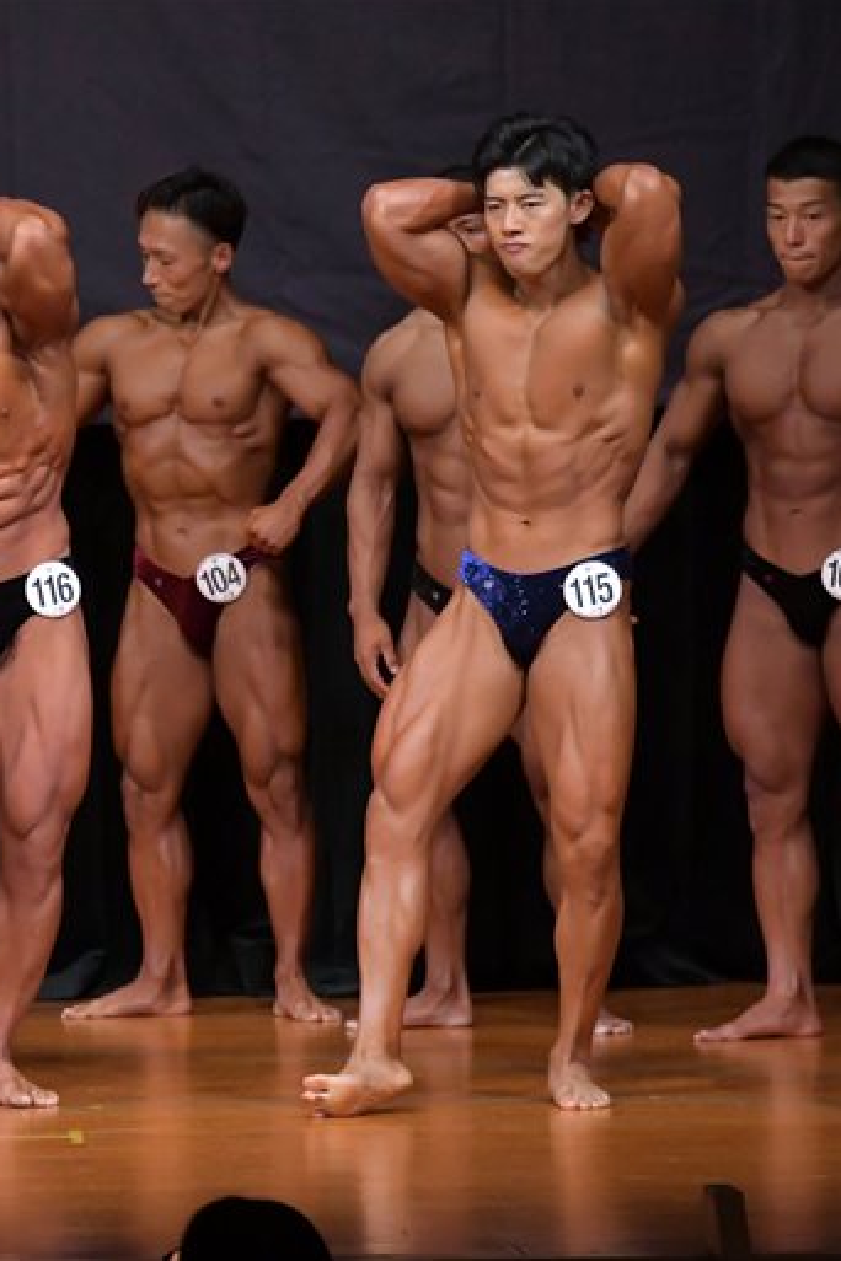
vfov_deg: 5.4
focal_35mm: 385
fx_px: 13490
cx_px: -70
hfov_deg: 3.6
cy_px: 629
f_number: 5.6
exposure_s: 1/400
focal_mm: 170
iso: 5000
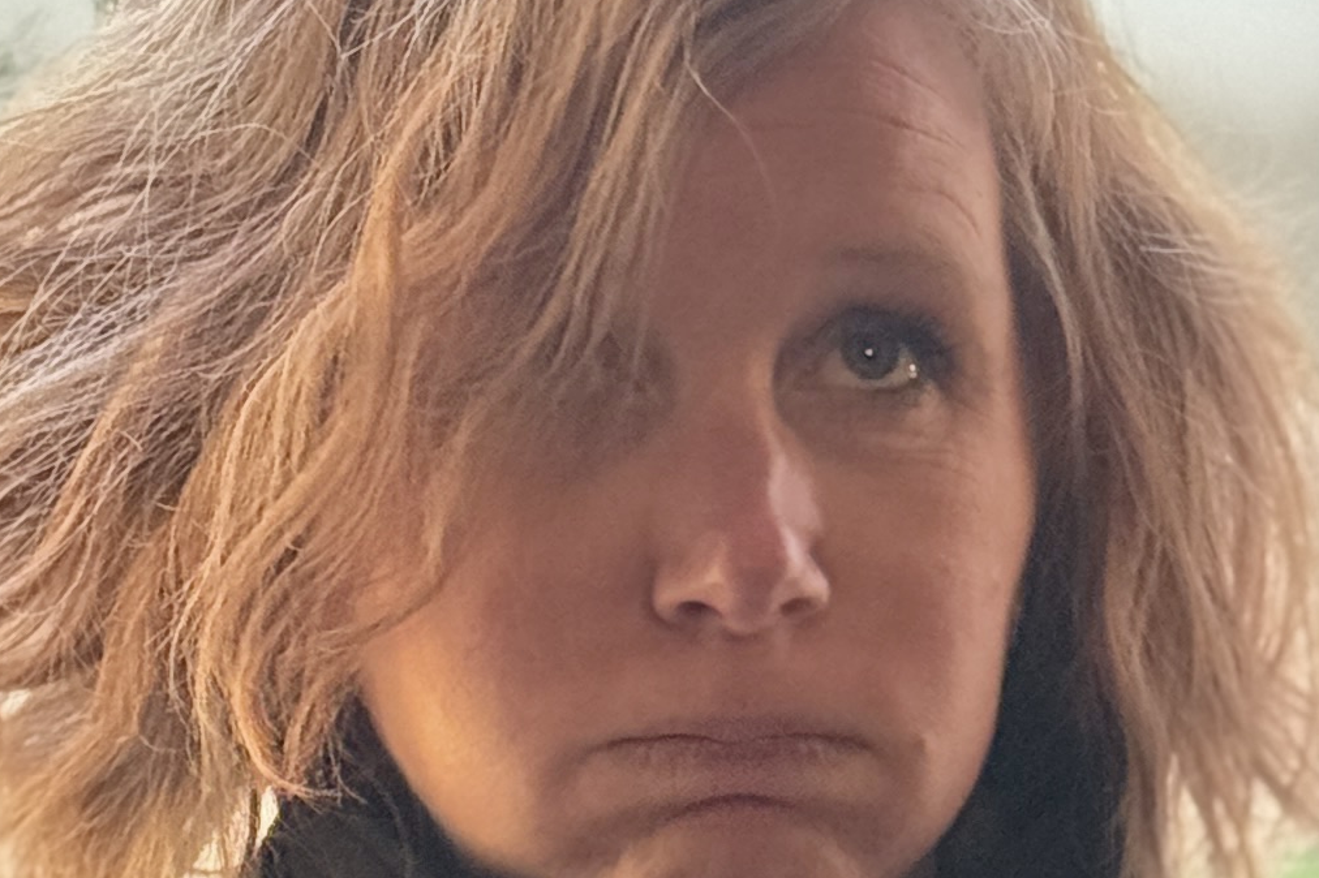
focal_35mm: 199
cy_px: 1421
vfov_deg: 6.8
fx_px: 7288
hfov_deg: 10.3
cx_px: 993
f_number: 1.78
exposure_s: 1/100
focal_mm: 6.76
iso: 400
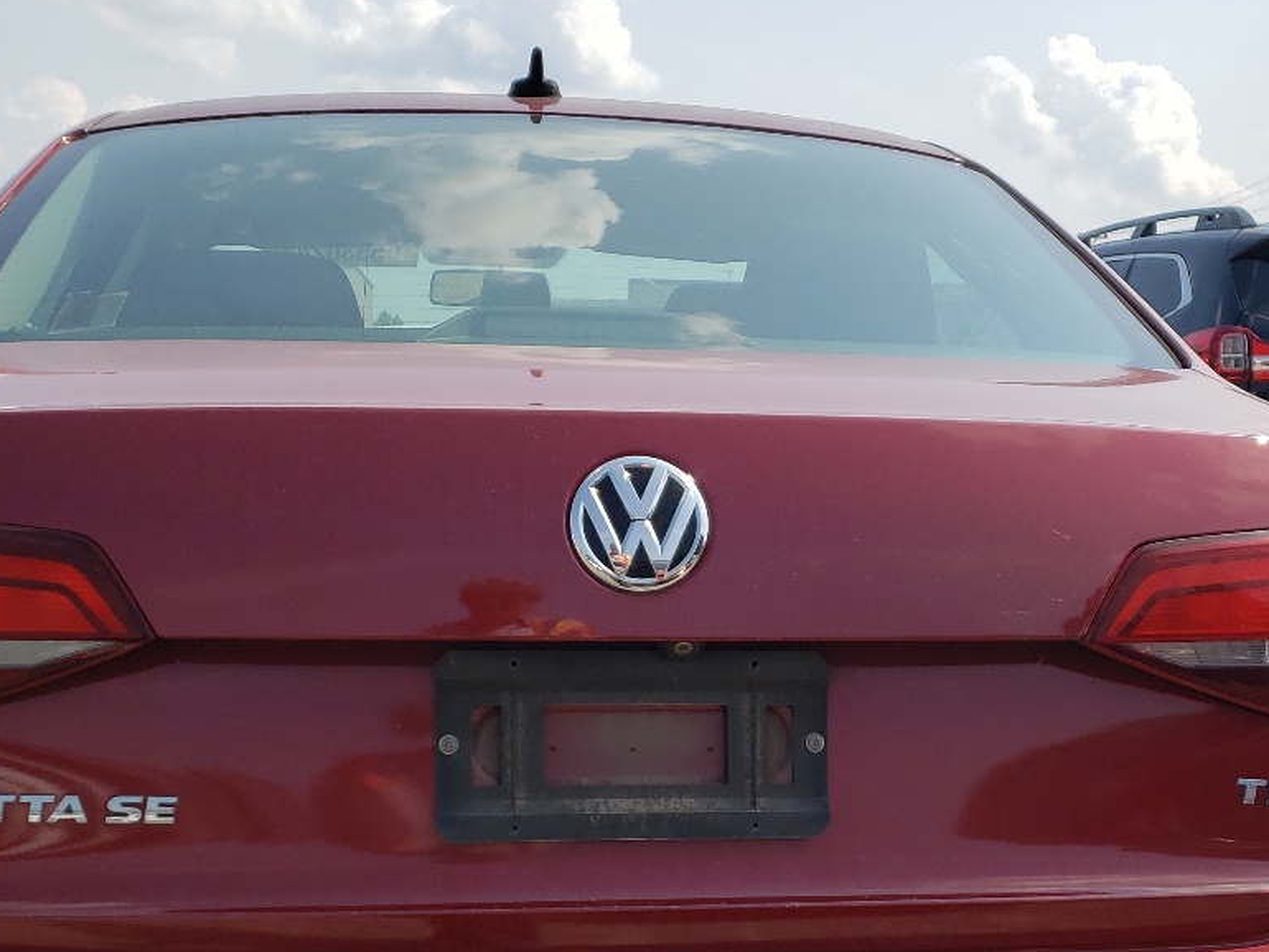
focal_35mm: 54
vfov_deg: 26.7
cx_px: 747
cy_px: 703
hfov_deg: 35.4
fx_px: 1980
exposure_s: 1/3333
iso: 50
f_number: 1.5
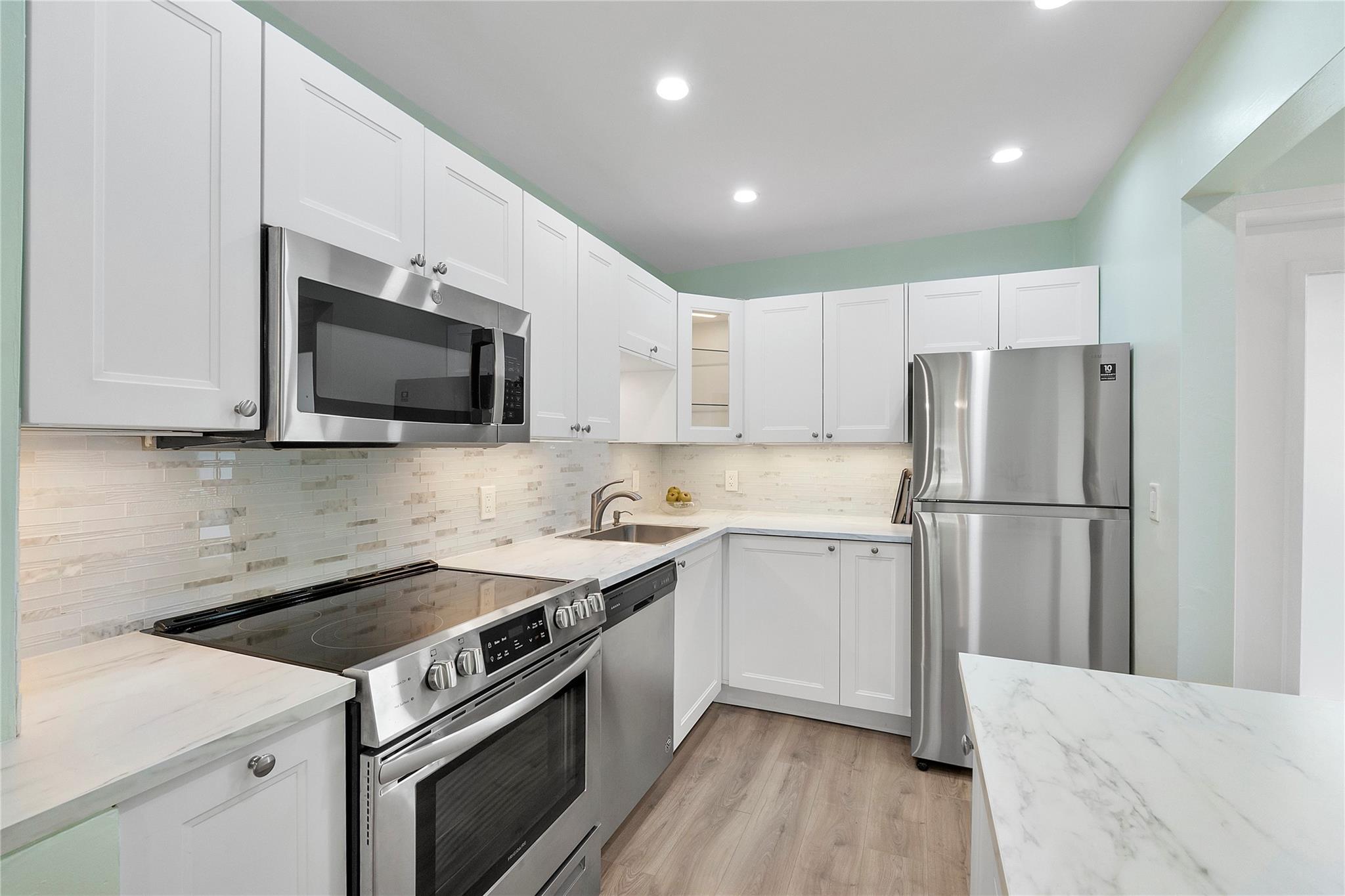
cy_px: 448
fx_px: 560
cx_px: 672
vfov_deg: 77.3
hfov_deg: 100.4
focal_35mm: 15
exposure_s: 1/80
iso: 800
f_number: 8
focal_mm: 10
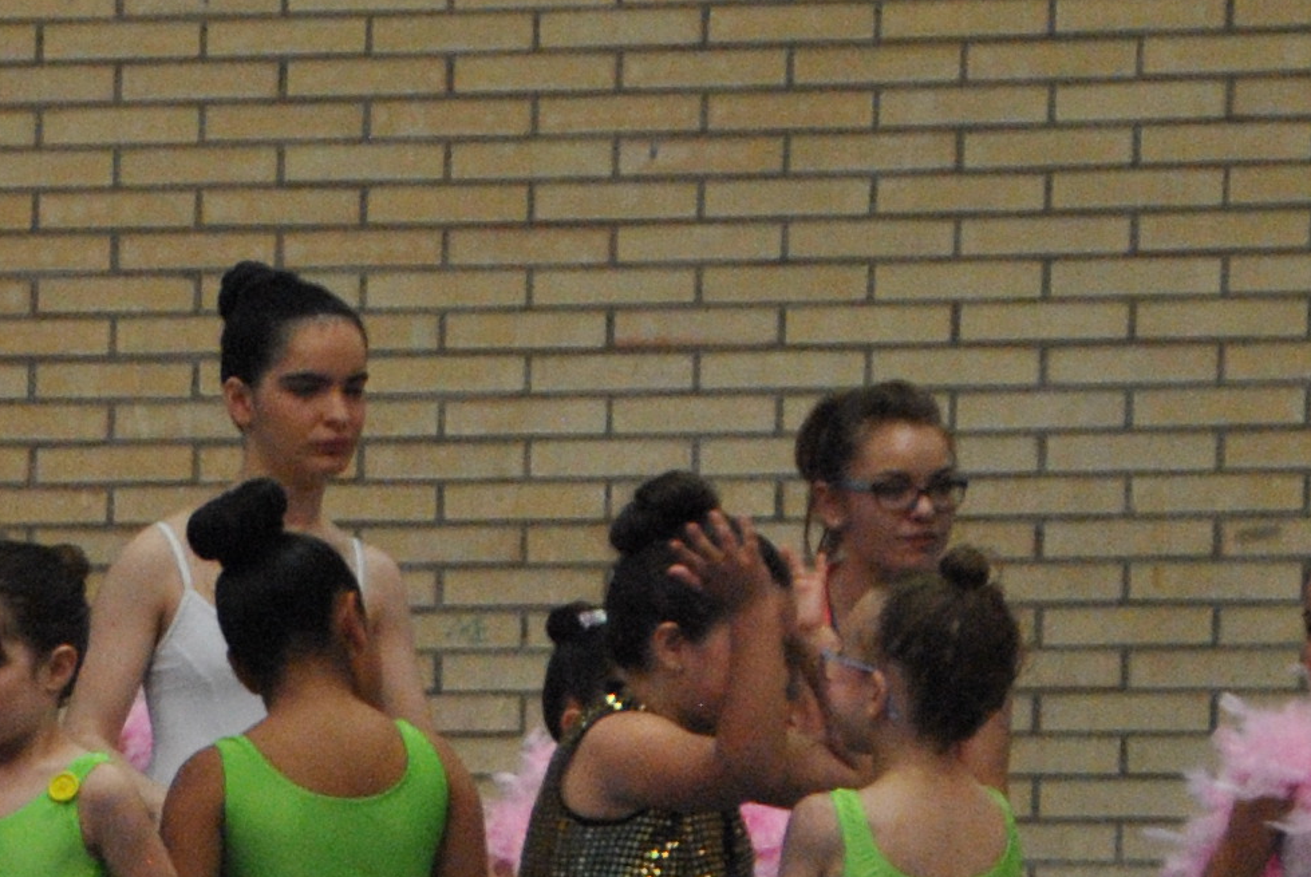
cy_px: 1097
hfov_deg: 4.6
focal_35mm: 445
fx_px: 16221
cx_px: -735
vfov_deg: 3.1
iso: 800
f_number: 5.3
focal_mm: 75
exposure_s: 1/200
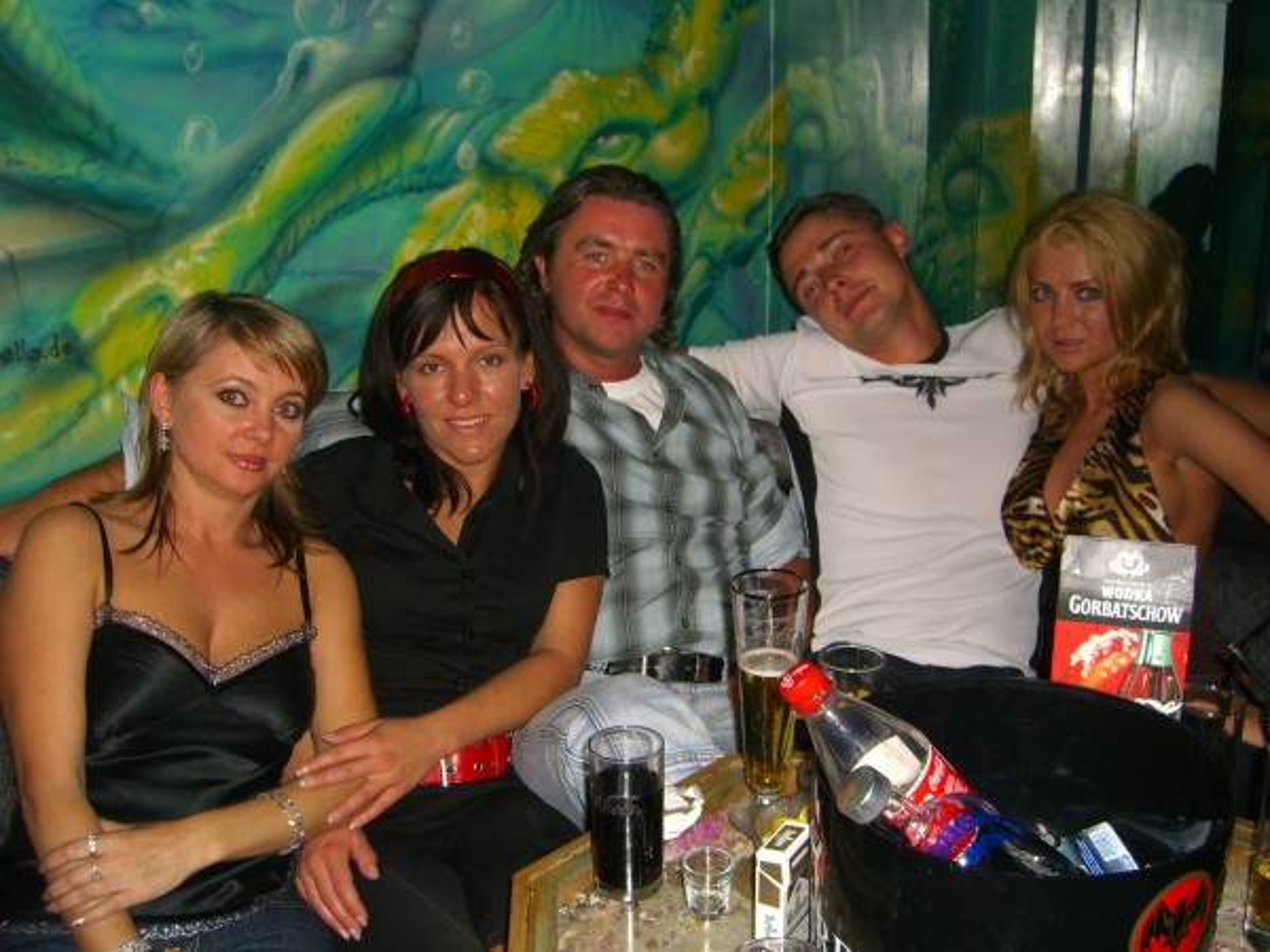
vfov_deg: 37.7
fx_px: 1394
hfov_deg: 49.0
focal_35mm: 38
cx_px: 635
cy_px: 476
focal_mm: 7.9
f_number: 2.8
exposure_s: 1/60
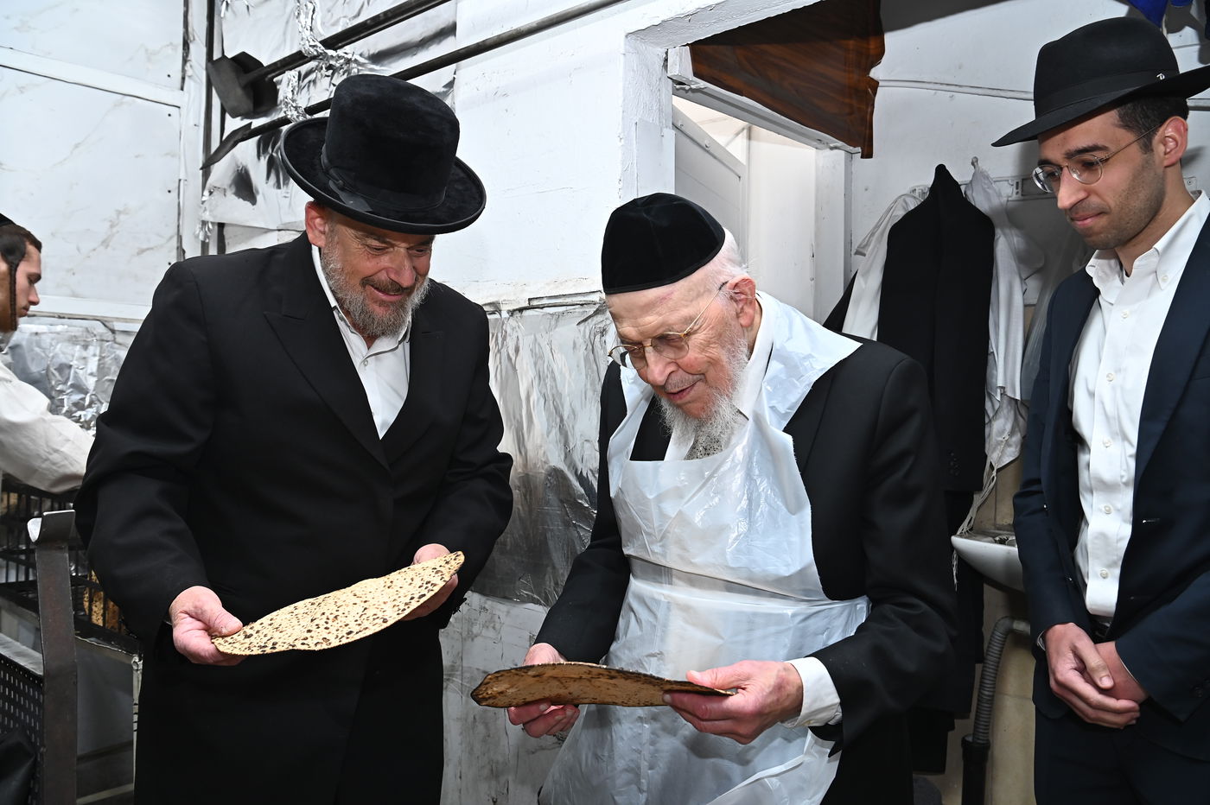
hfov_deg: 62.0
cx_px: 605
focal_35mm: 30
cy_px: 402
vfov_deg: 43.6
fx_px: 1008
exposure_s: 1/200
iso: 1000
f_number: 7.1
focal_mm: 30
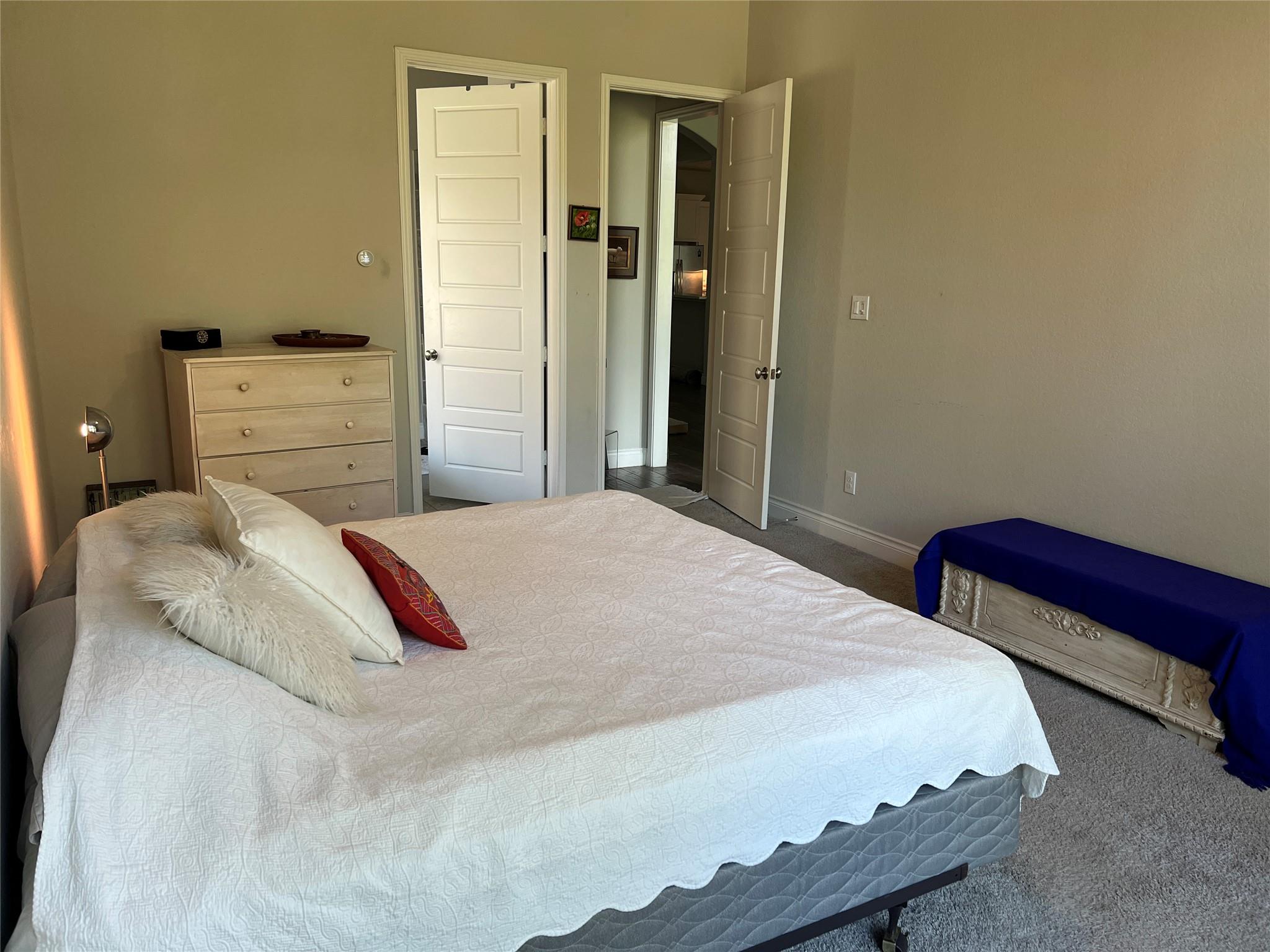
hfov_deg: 67.3
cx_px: 635
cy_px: 476
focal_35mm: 26
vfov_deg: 53.1
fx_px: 954
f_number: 1.5
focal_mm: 5.7
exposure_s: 1/120
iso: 125
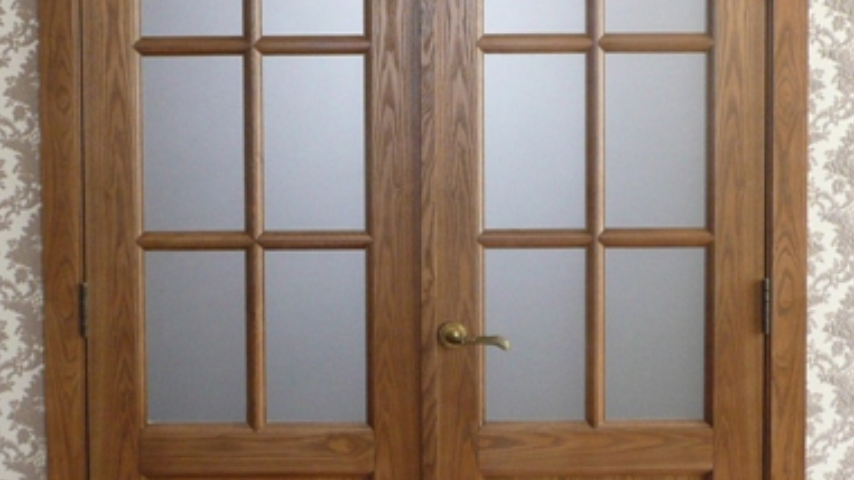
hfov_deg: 29.4
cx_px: 421
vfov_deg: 16.6
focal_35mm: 72
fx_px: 1630
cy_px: 80
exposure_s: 1/30
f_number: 3.3
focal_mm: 4.6
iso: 125
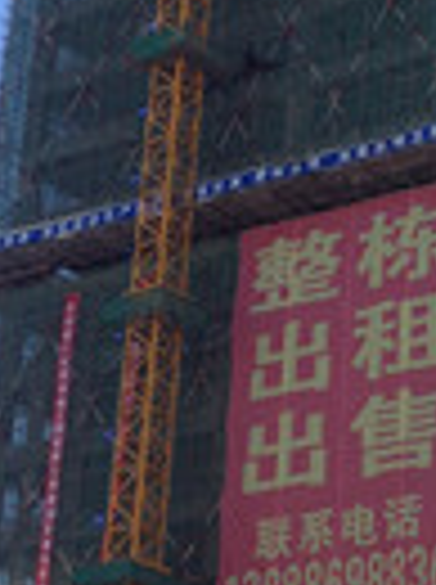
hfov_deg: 10.9
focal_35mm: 135
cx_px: 402
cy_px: 189
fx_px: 2275
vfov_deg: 14.6
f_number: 2.4
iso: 50
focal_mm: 4.28
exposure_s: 1/657
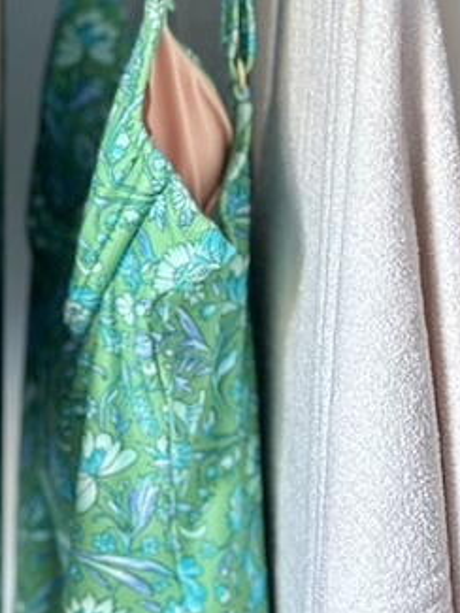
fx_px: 2089
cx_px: 77
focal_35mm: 118
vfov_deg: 16.3
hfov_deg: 12.5
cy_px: -17
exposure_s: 1/28
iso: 1000
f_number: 1.78
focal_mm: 6.86
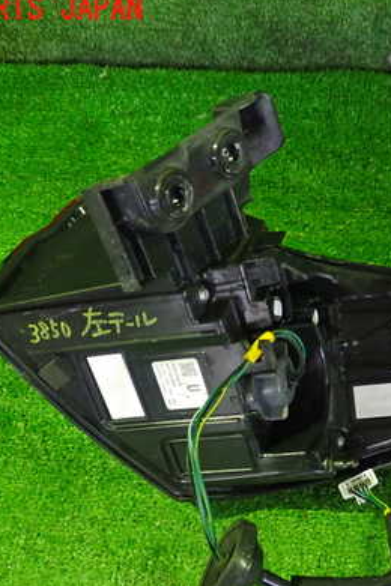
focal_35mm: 48
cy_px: 329
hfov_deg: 27.4
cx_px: 320
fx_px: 782
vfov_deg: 41.0
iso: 800
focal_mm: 5.4
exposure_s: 1/20
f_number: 2.3
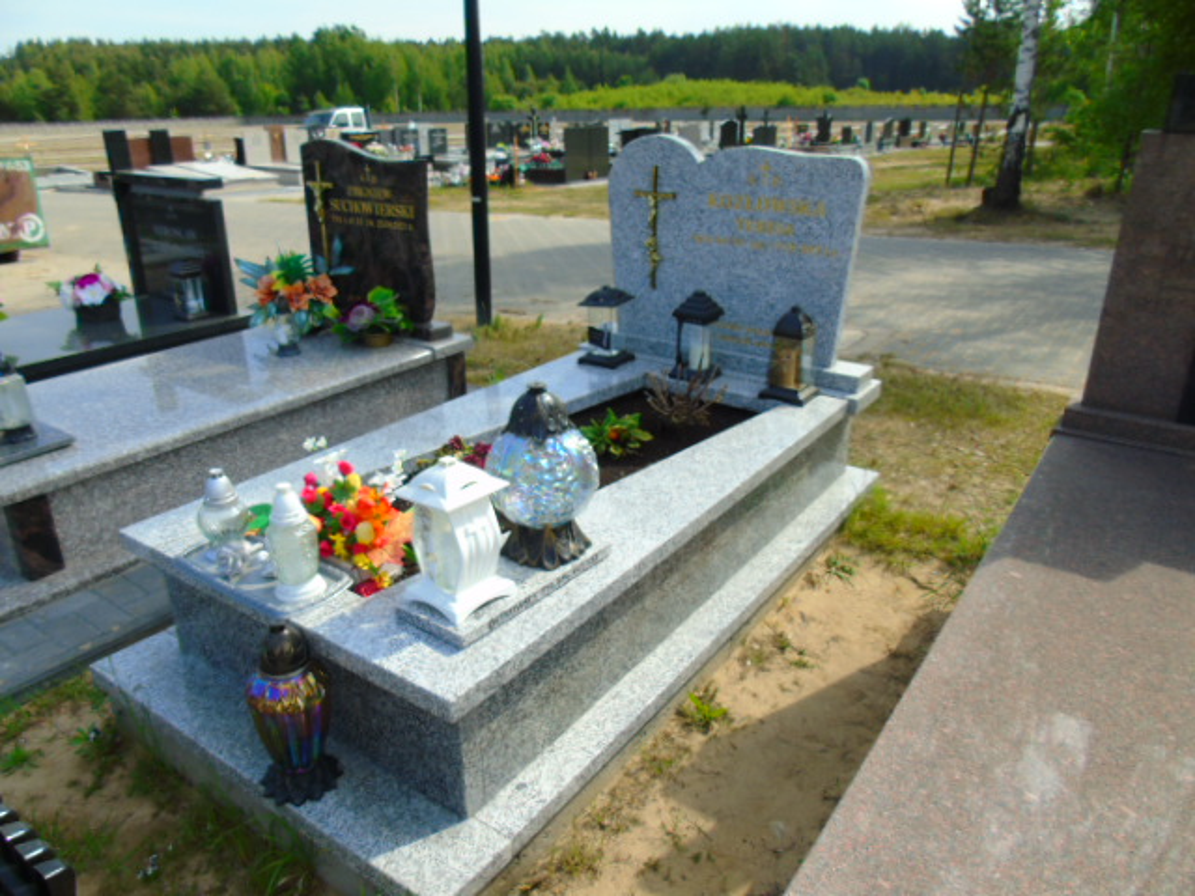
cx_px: 598
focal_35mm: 25
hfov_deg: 69.4
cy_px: 448
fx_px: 863
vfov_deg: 54.9
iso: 80
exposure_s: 1/640
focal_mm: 4.4
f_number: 3.4
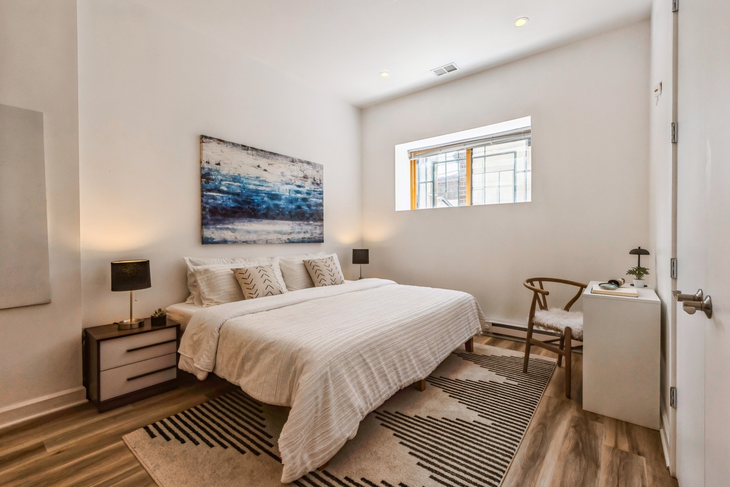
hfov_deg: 100.4
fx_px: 304
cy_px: 244
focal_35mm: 15
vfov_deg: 77.3
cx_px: 365
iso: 400
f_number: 8
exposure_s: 1/250
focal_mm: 15
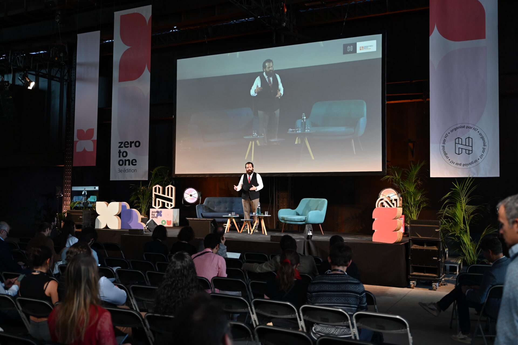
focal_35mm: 36
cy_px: 172
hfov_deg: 53.1
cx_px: 259
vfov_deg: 36.9
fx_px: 518
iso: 720
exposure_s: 1/125
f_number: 2.8
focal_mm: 36
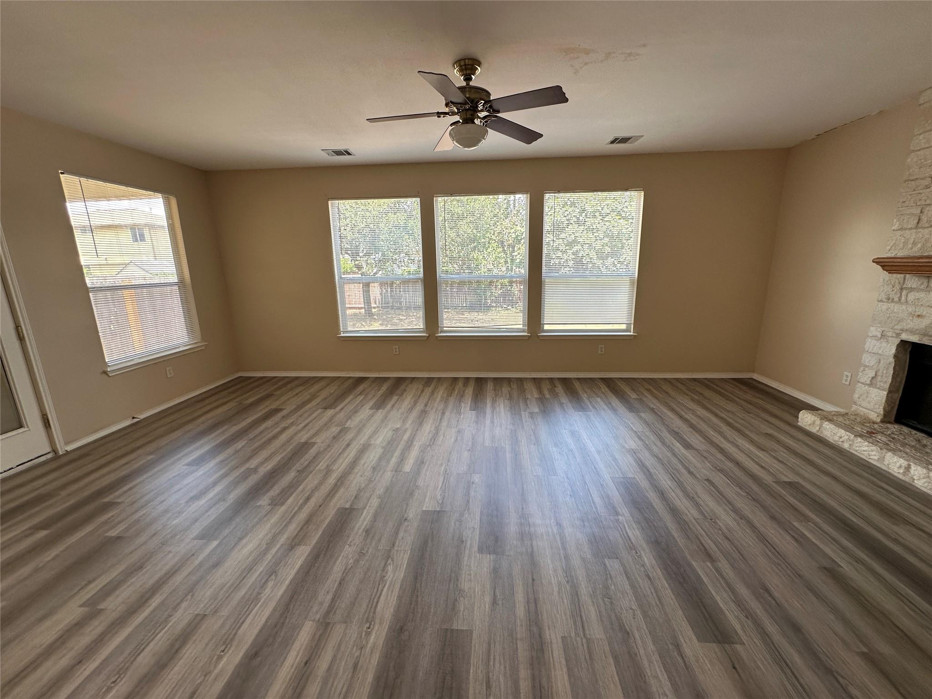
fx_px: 377
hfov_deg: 102.1
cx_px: 466
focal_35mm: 14
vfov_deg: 85.7
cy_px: 350
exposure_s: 1/99
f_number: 2.2
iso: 50
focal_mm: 2.22
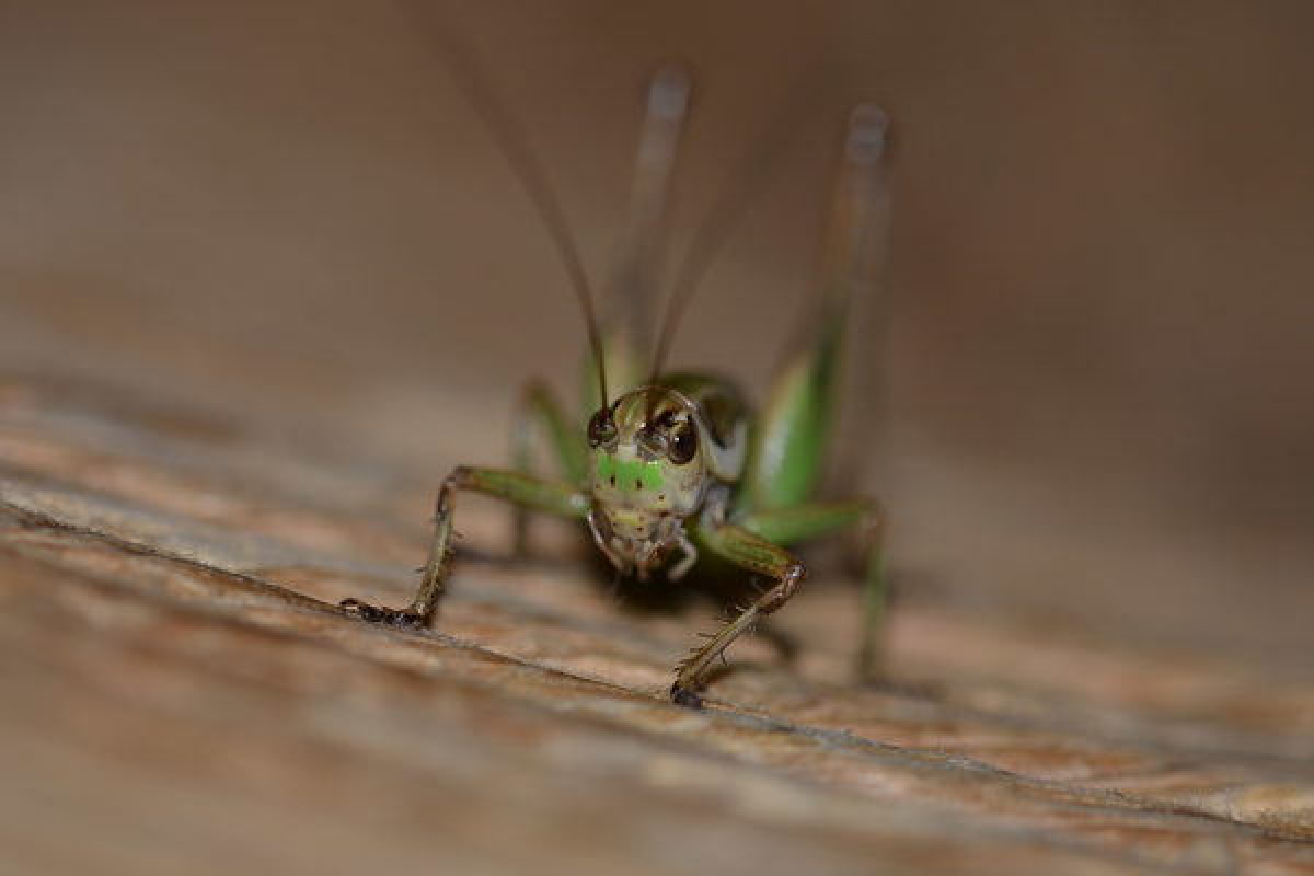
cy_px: 438
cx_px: 657
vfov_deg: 13.0
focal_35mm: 105
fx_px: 3832
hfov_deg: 19.5
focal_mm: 105
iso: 200
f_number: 5.6
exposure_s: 1/30
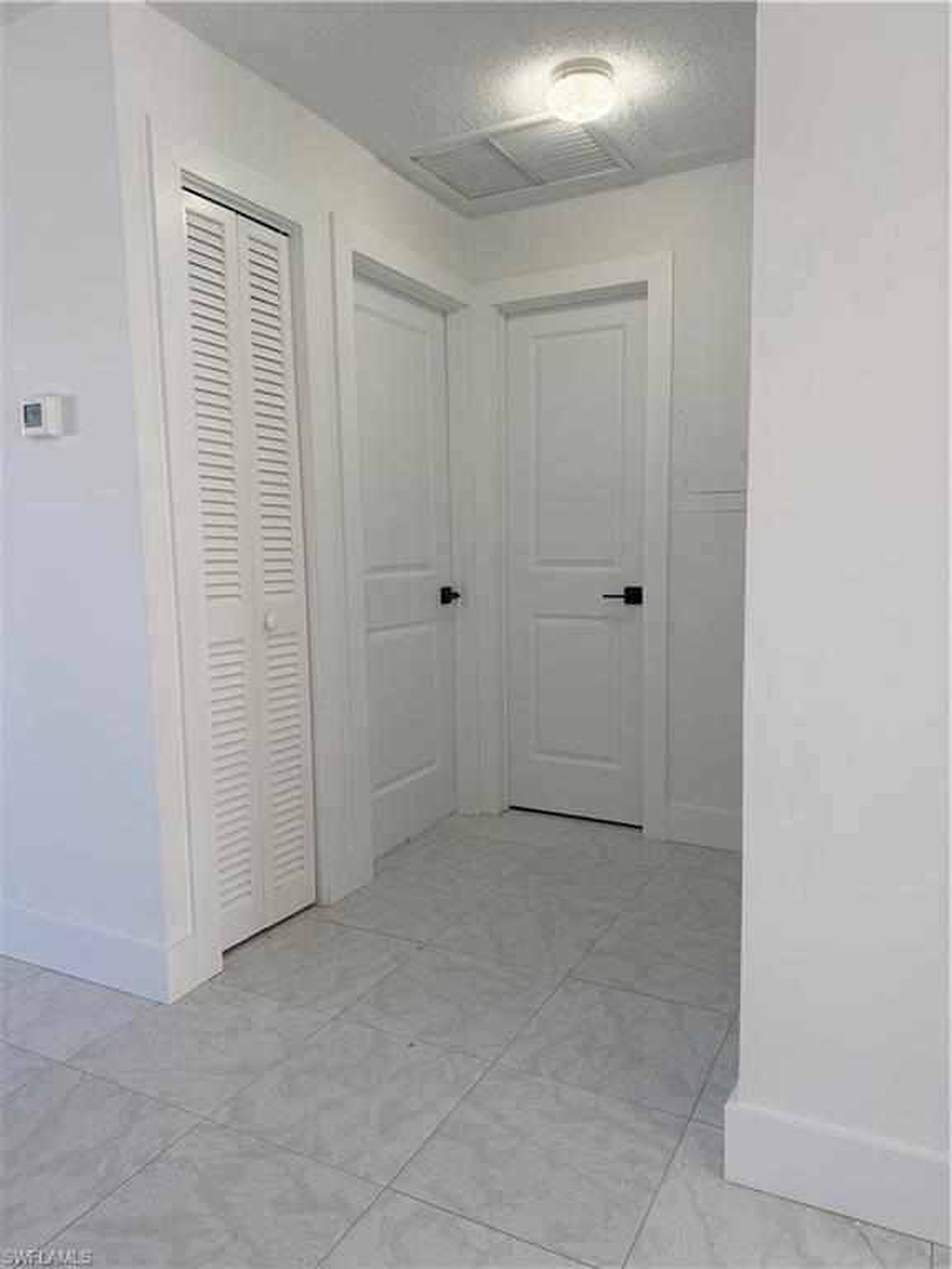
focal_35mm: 24
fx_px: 880
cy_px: 634
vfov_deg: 71.6
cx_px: 476
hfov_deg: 56.8
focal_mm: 6.76
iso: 125
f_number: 1.78
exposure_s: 1/179
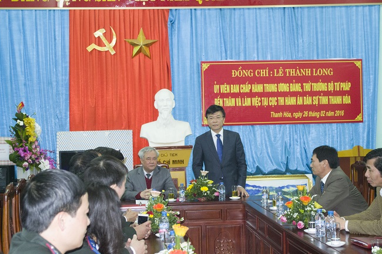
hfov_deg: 33.4
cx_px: 191
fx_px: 636
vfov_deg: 22.6
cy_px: 127
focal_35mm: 60
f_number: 5.3
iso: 3200
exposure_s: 1/60
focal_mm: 40
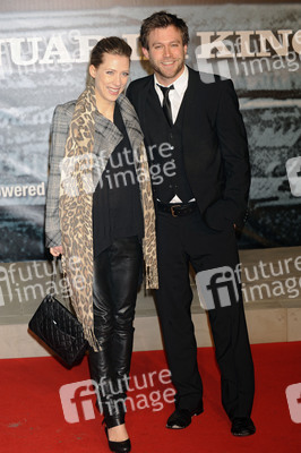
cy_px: 226
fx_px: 879
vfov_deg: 28.9
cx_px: 150
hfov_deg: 19.4
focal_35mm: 70
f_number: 7.1
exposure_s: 1/160
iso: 400
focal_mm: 70
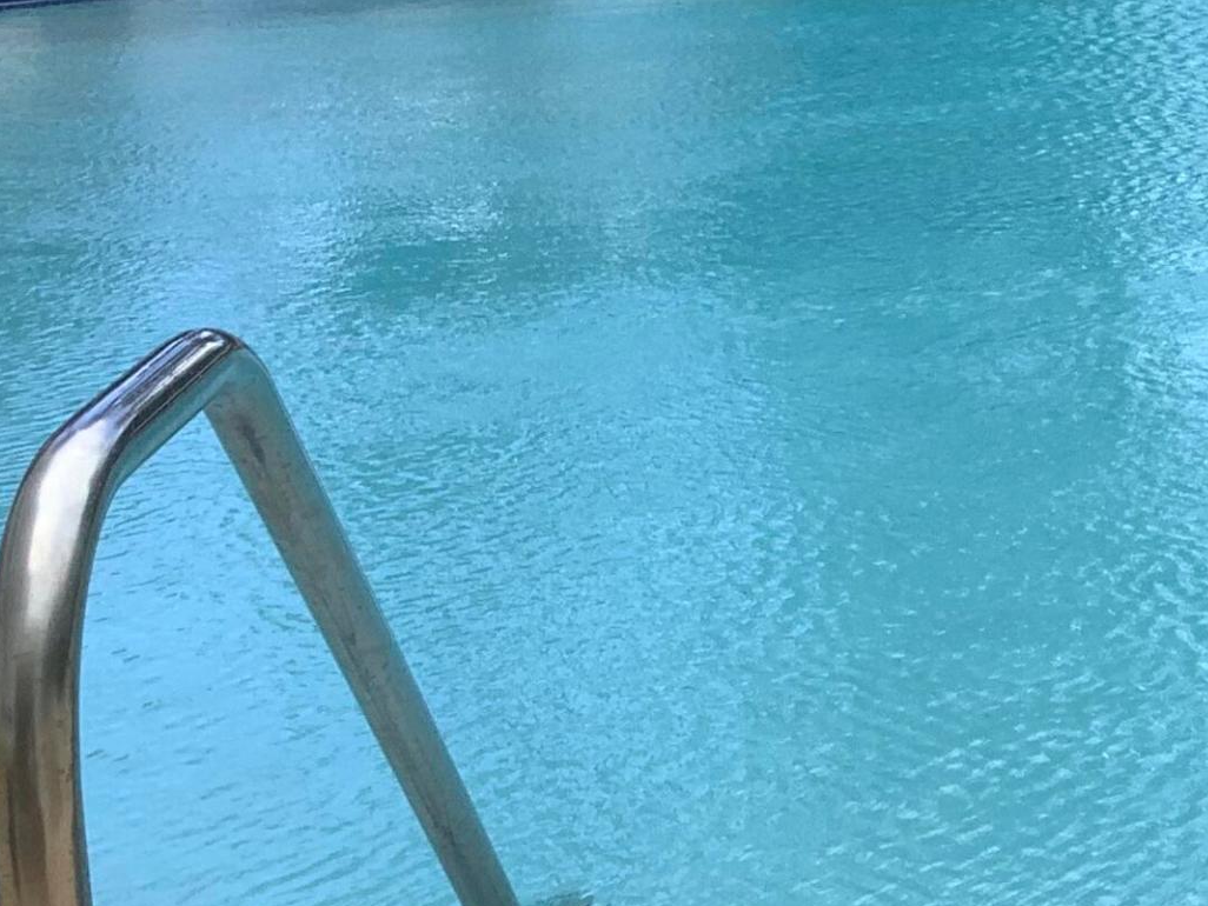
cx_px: 1332
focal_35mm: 87
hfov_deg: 21.3
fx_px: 3037
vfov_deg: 16.8
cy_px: 176
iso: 25
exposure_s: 1/608
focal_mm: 3.3
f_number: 2.4
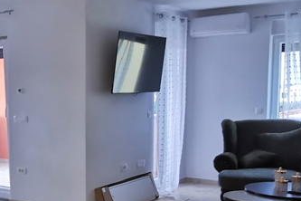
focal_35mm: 60
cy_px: 147
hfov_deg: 31.2
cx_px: 7
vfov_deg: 22.4
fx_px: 502
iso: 160
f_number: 2.2
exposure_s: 1/60
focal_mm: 2.35
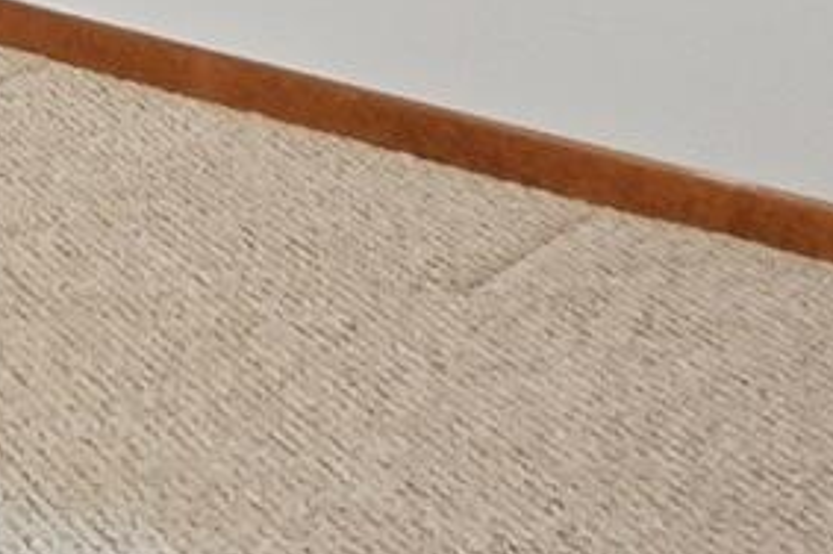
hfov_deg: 17.3
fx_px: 2450
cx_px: -444
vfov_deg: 10.3
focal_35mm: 106
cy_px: -949
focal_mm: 10
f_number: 5.6
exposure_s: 1/45
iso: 125
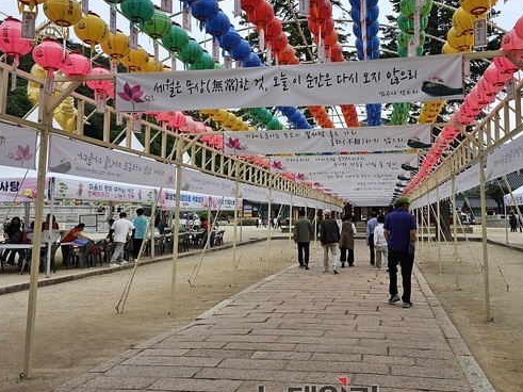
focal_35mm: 30
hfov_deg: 59.4
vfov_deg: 46.7
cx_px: 316
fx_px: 453
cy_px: 181
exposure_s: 1/180
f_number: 1.7
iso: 12
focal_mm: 6.3
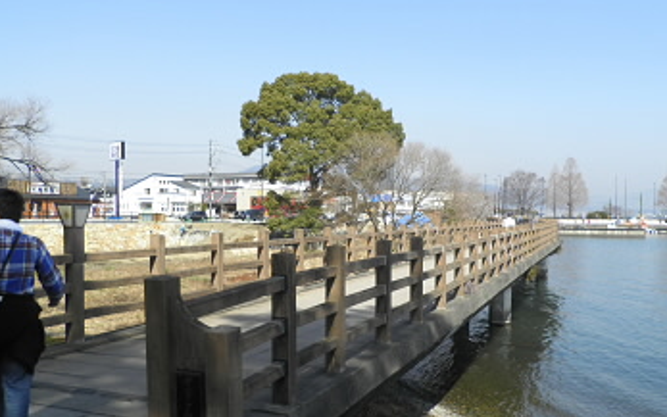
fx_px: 600
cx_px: 346
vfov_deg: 38.2
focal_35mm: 33
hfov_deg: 58.1
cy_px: 246
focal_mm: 4.9
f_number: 8
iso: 64
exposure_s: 1/100
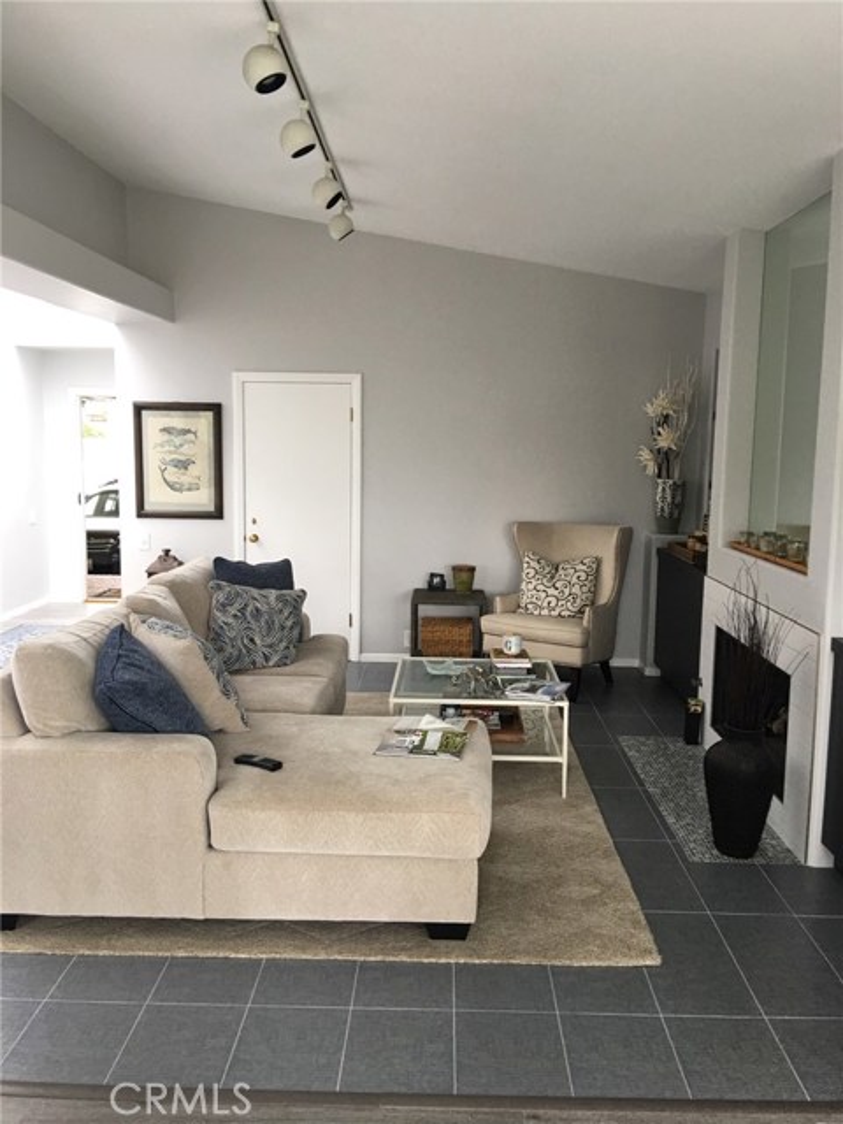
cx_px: 422
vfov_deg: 61.7
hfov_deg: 48.2
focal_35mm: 29
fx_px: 942
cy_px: 562
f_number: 2.2
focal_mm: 4.15
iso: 32
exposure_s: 1/30
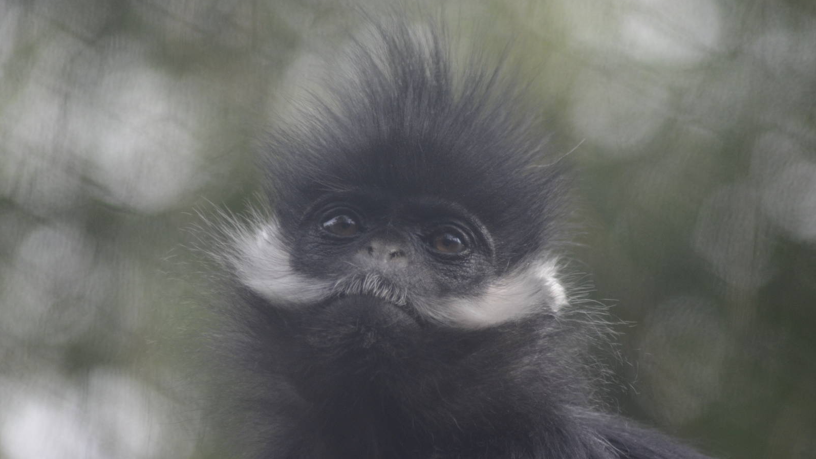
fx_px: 7833
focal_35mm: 362
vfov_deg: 3.4
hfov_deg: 6.0
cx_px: 408
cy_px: 264
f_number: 5
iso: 800
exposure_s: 1/640
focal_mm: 230
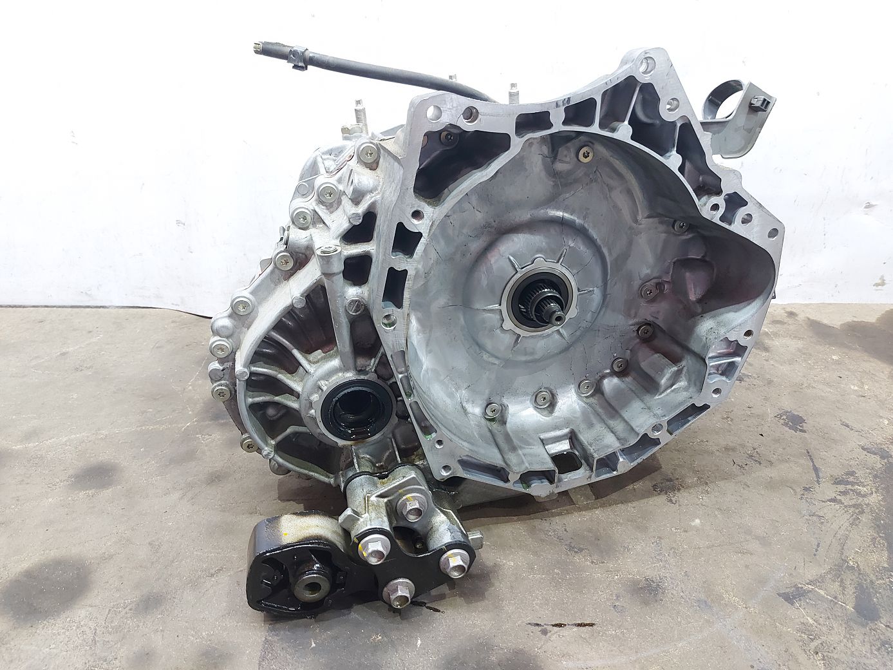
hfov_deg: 71.6
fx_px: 619
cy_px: 335
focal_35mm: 24
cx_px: 446
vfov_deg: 56.8
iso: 250
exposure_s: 1/25
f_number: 1.8
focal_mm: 5.23
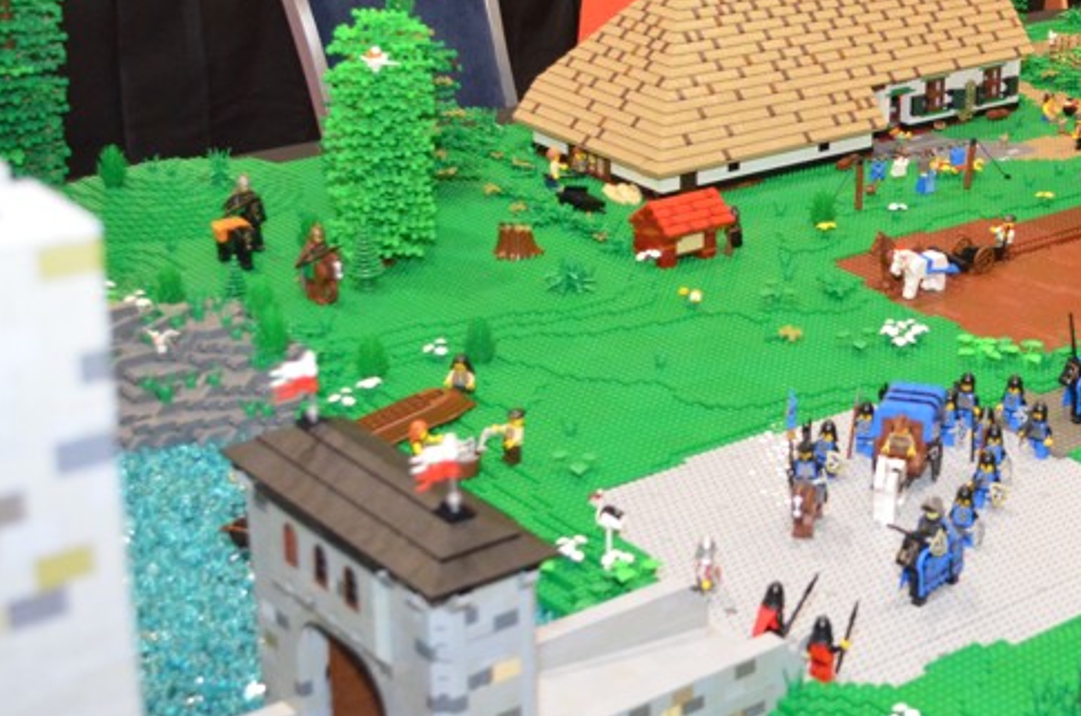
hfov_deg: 28.7
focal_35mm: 68
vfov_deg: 19.9
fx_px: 2037
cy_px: 306
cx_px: 952
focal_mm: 22
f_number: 4
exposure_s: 1/60
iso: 3200
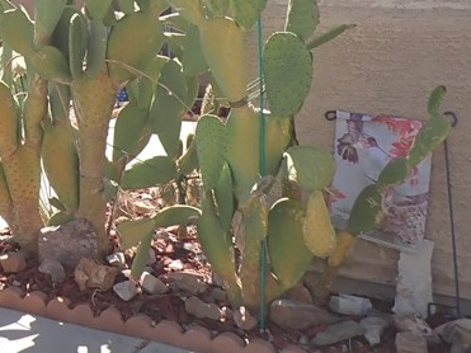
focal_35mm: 69
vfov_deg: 20.1
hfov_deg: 24.3
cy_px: -55
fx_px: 939
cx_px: -155
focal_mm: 4.5
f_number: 2.8
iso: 100
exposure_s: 1/800
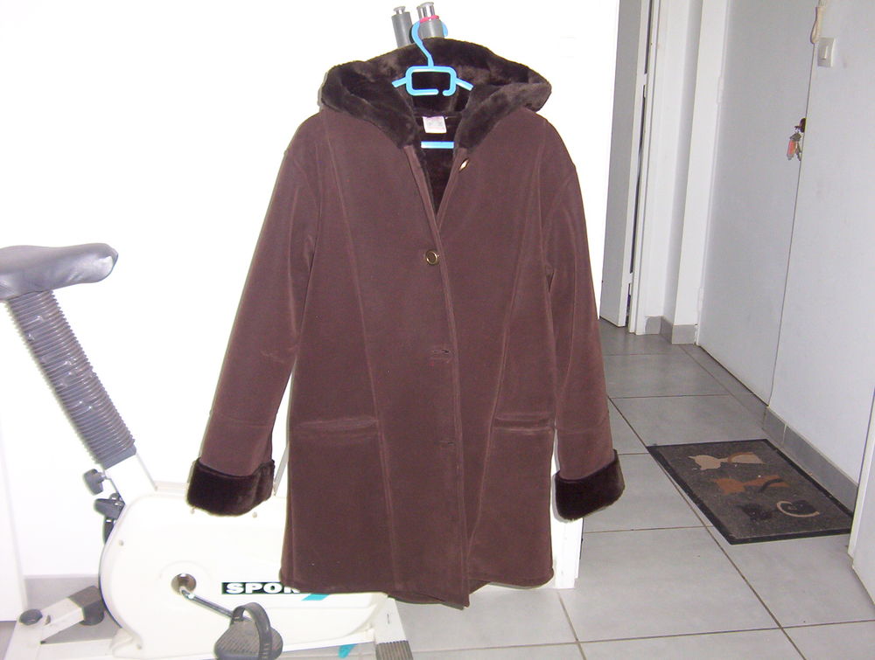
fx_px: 912
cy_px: 330
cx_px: 438
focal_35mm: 36
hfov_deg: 51.2
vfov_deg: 39.8
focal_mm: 5.54
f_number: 2.76
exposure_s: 1/30
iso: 140
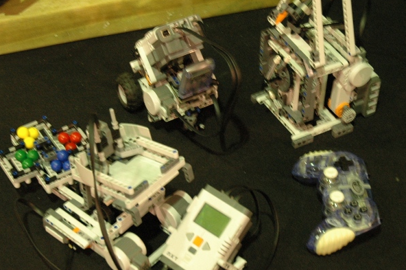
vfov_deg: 15.0
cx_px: 206
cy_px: 105
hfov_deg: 22.4
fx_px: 1023
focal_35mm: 91
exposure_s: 1/10
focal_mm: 35
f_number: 5
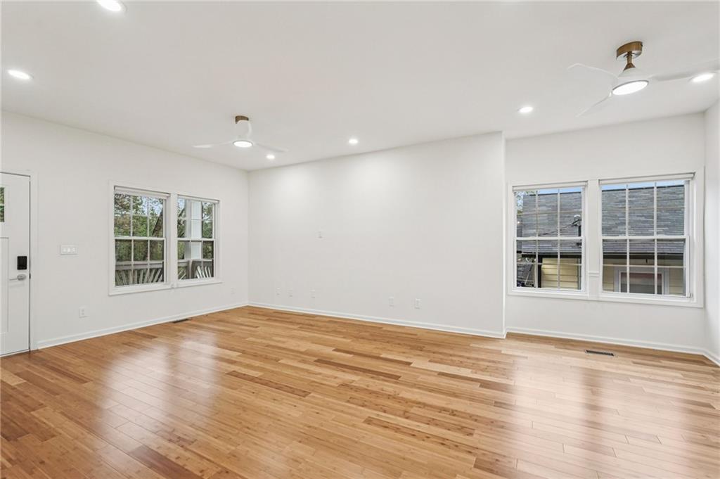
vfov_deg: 73.7
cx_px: 360
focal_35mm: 16
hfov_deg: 96.8
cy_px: 240
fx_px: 320
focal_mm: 16
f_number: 8
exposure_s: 1/40
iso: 800
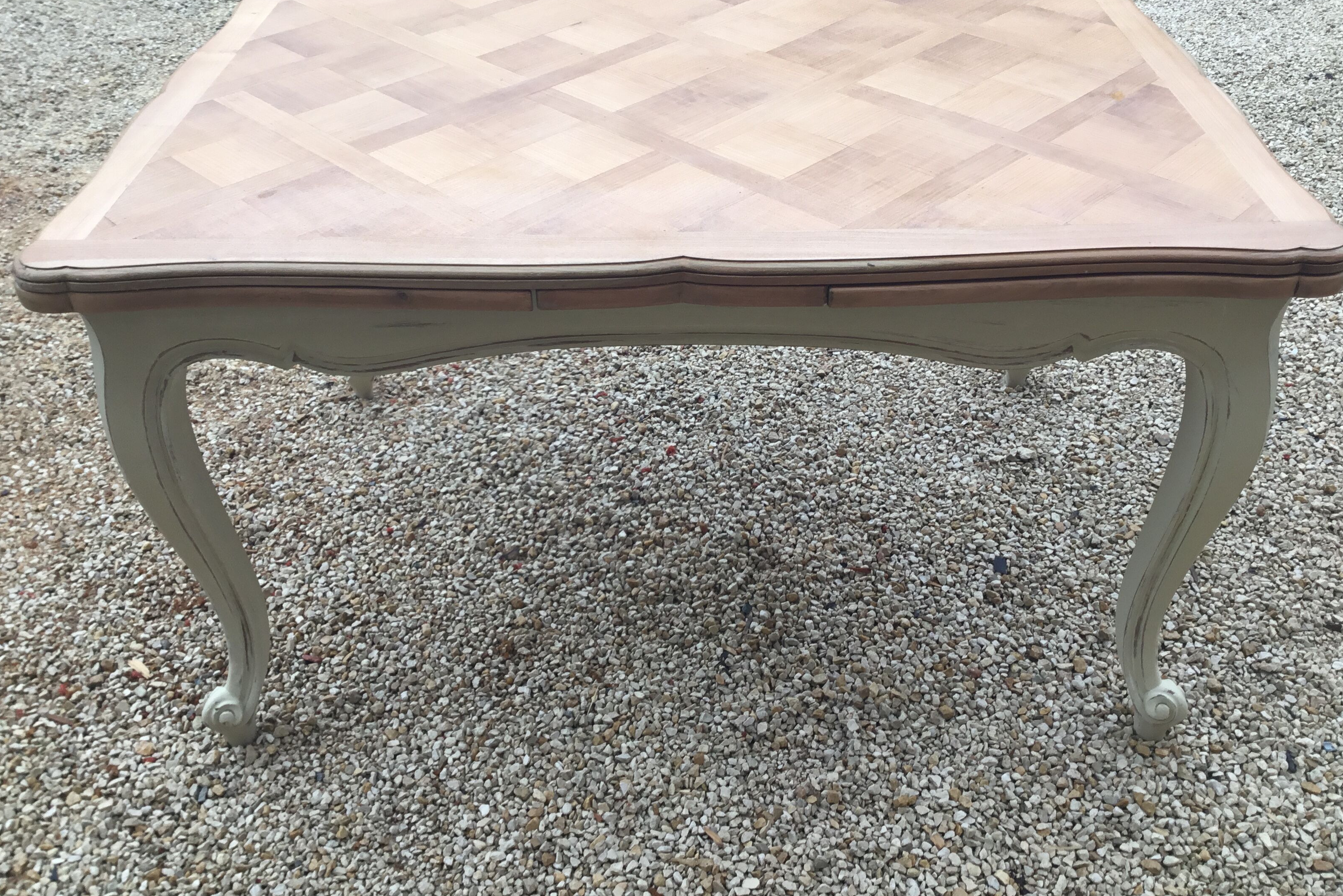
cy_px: 382
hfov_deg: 57.2
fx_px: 1231
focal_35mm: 33
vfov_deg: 39.9
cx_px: 679
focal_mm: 3.3
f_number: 2.4
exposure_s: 1/108
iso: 25
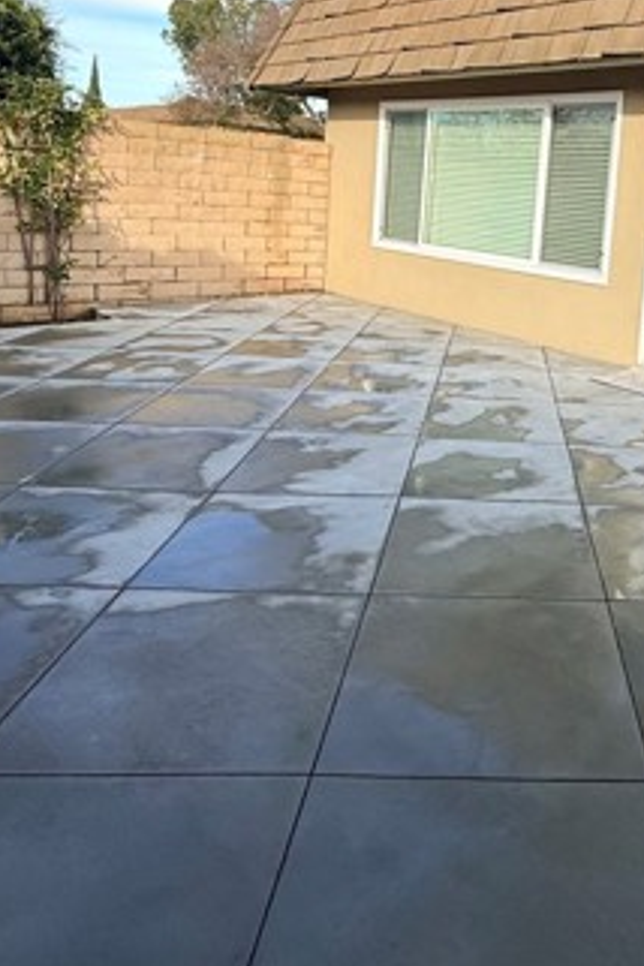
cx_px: 545
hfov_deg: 42.3
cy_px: 268
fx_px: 778
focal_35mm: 29
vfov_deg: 60.9
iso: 50
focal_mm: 2.22
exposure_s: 1/809
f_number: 2.2
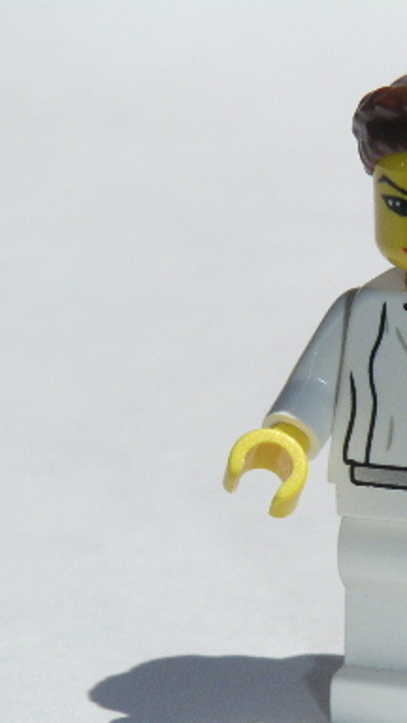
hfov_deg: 6.4
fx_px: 3626
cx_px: 422
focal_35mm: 189
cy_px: 409
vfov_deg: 11.4
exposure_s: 1/1000
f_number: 8
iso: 160
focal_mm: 17.1
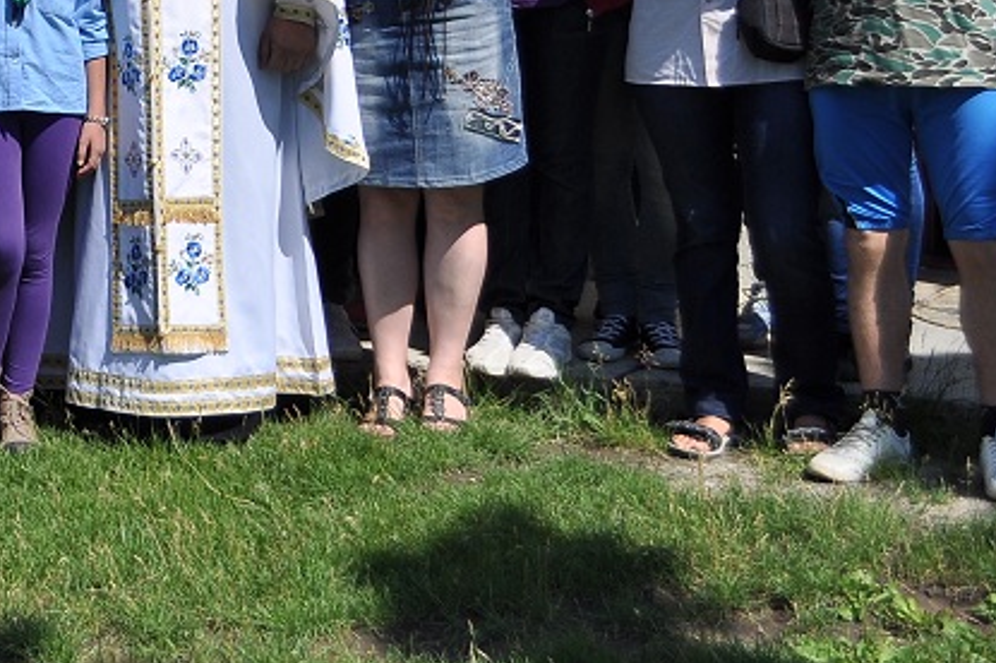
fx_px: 2875
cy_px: -126
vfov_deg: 12.8
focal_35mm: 104
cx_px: -343
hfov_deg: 18.2
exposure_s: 1/2000
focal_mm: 24
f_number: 4
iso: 200
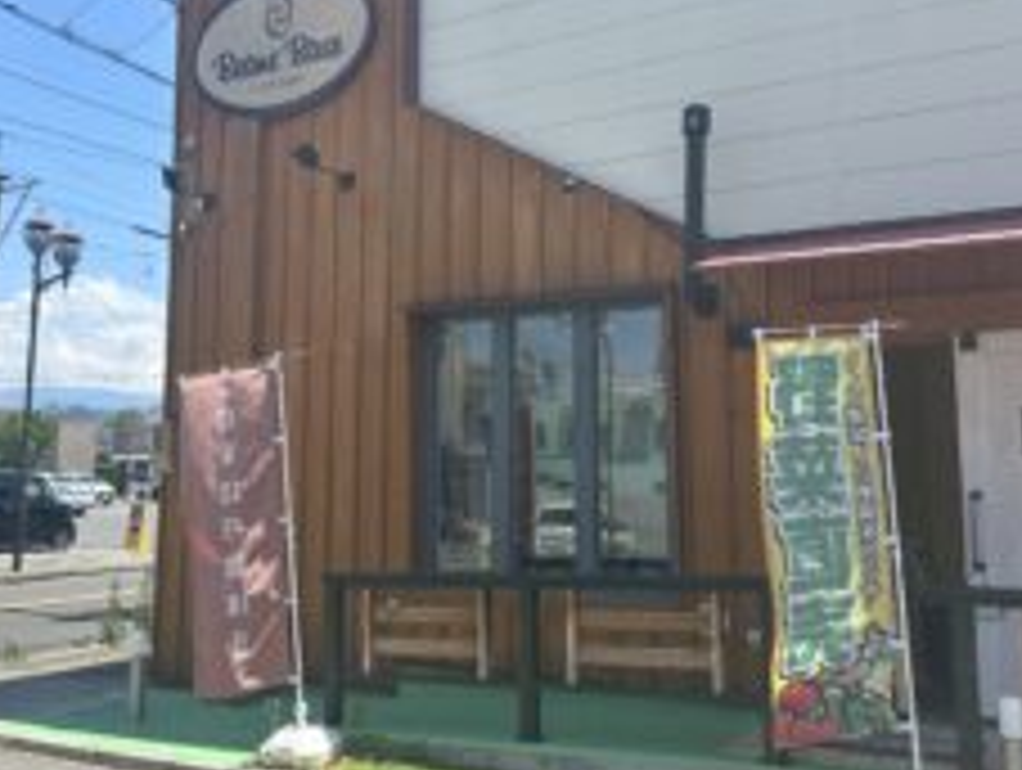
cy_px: 333
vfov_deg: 37.8
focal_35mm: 38
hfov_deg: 48.6
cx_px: 410
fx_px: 1124
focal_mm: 6.86
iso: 80
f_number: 1.78
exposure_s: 1/2469
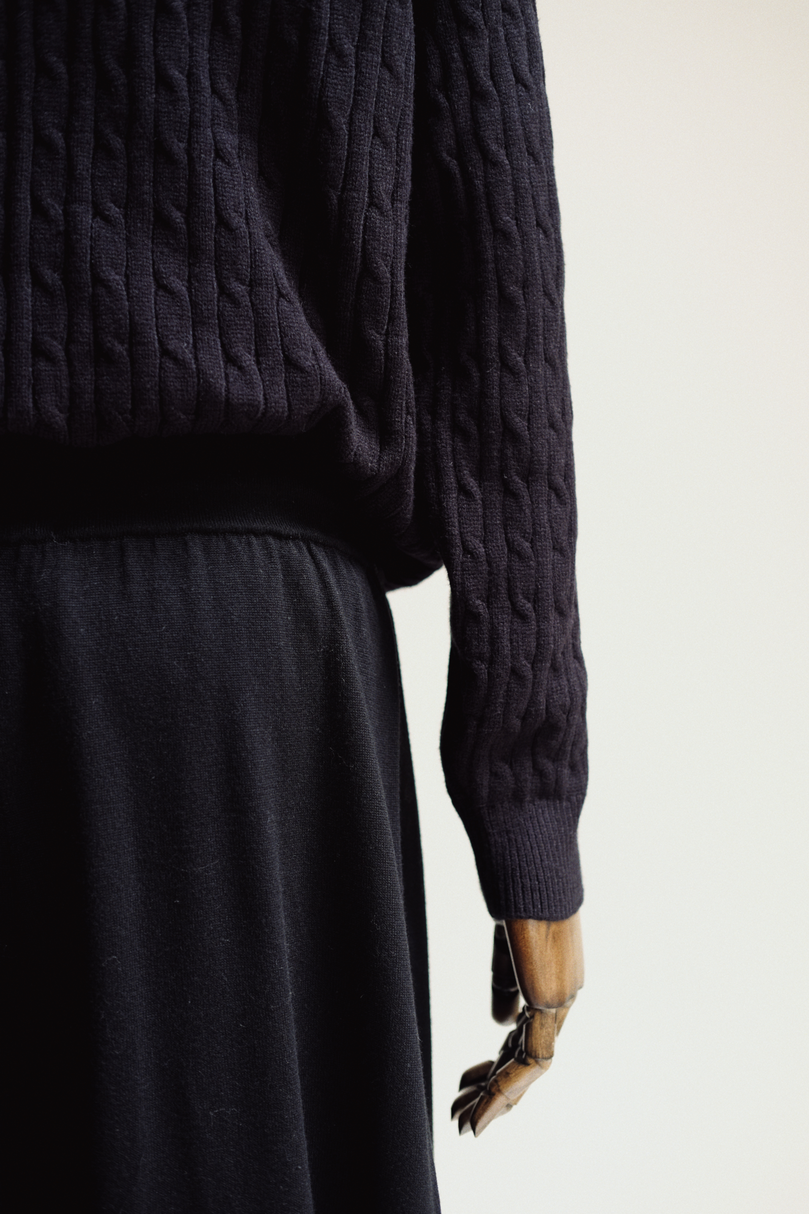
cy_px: 607
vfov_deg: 37.5
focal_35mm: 53
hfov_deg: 25.5
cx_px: 404
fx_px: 1786
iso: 320
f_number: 2.2
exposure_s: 1/85
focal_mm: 35
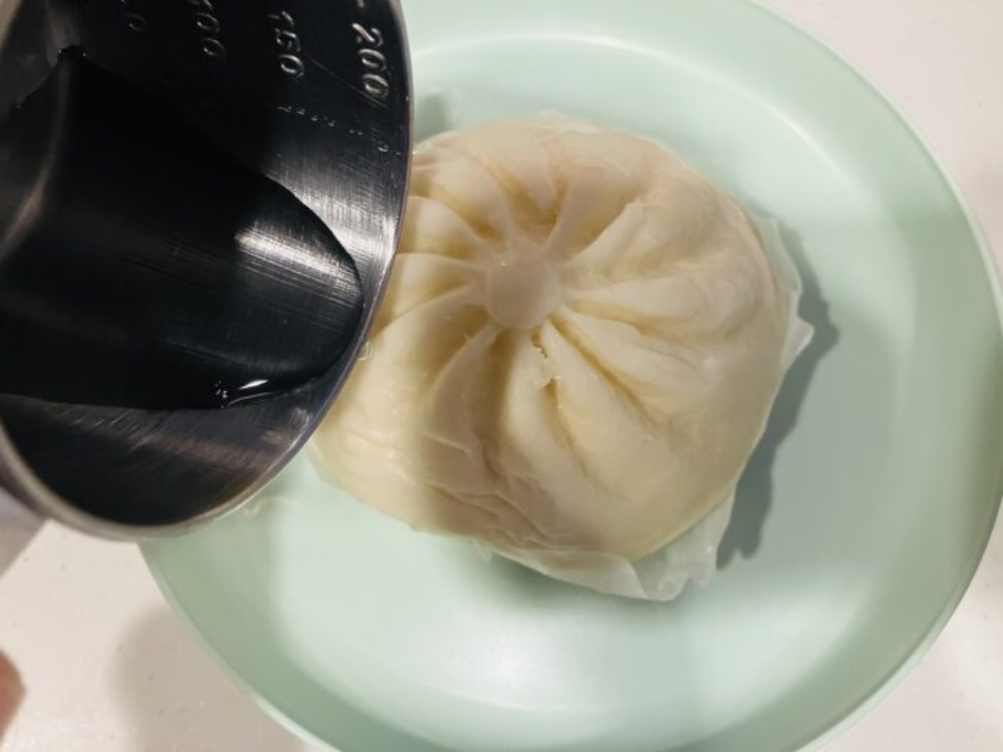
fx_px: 811
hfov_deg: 63.4
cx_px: 502
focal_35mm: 28
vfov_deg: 49.7
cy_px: 376
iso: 200
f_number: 1.8
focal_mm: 3.99
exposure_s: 1/50
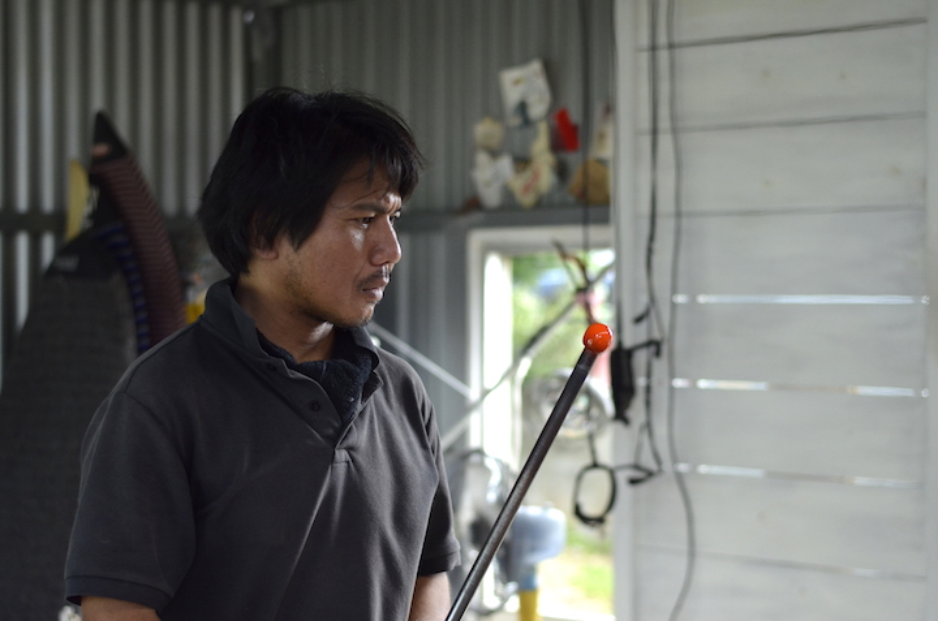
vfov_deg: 18.1
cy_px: 310
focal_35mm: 75
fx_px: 1950
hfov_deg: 27.0
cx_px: 469
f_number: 2.2
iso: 800
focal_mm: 50
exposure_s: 1/1250
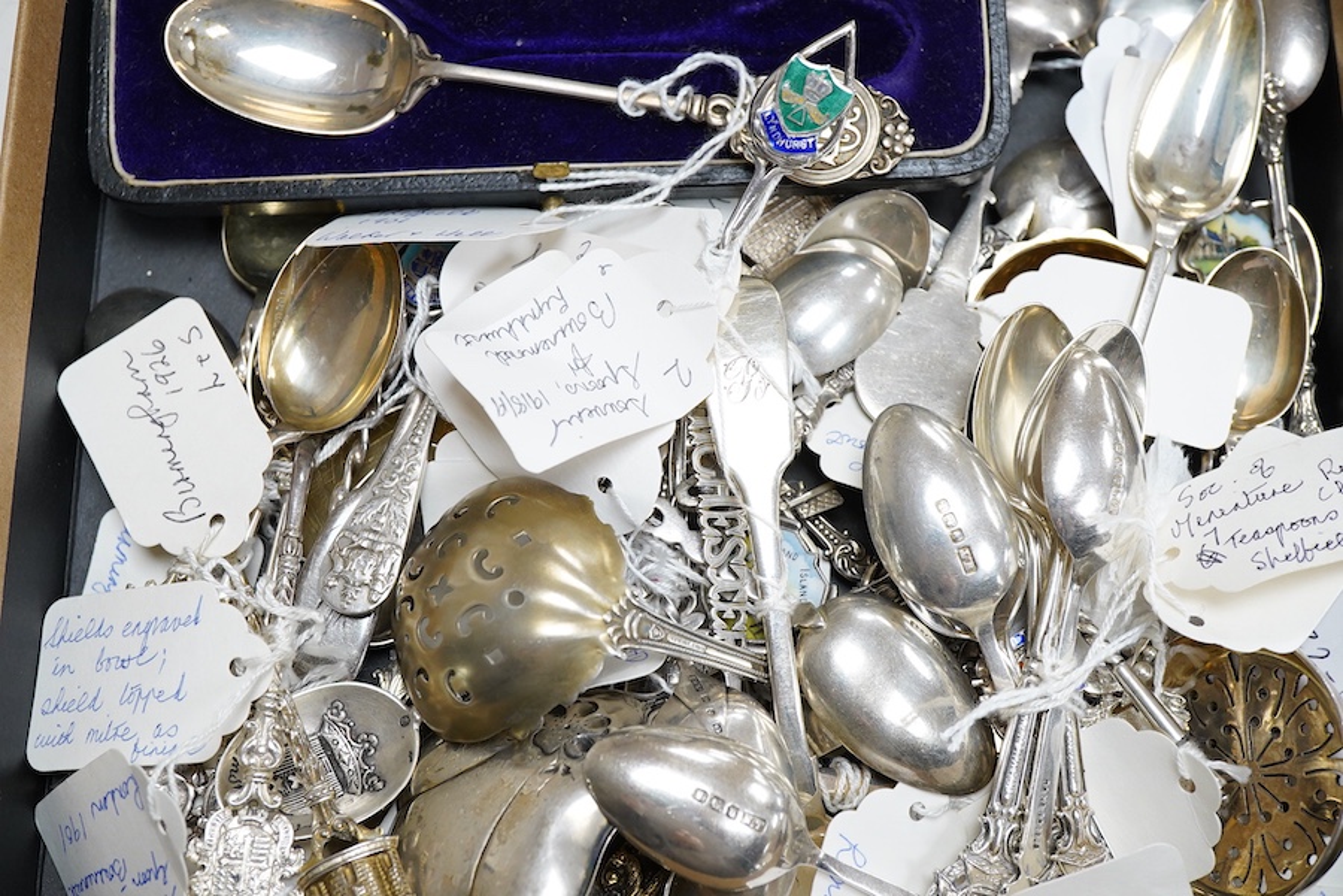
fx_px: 1679
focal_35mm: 45
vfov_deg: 29.9
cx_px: 672
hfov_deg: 43.6
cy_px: 448
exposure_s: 1/125
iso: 1250
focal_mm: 30
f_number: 9
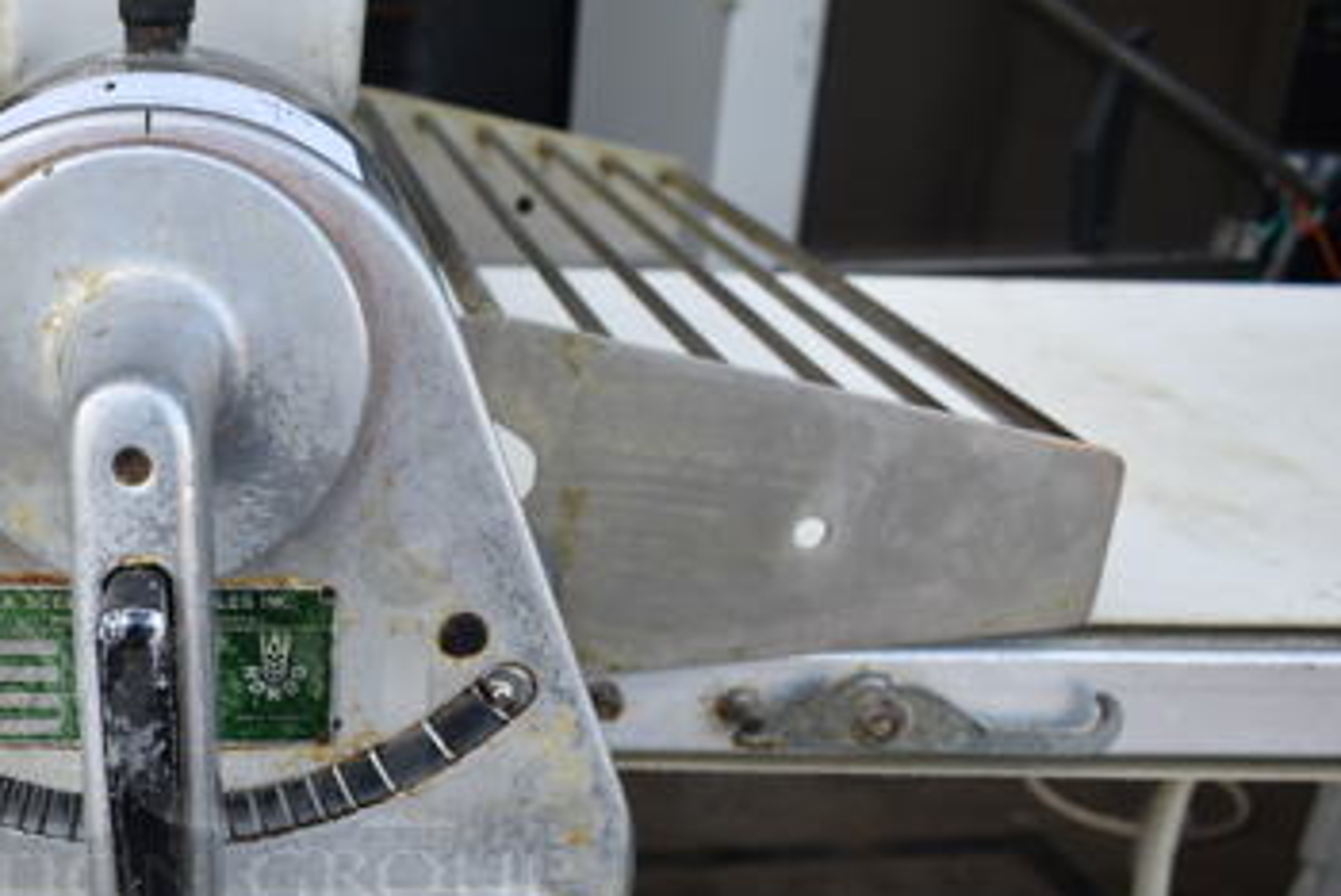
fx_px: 1752
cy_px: 716
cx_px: 180
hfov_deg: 39.4
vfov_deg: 28.1
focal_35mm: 47
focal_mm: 18
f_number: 5
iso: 100
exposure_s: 1/100
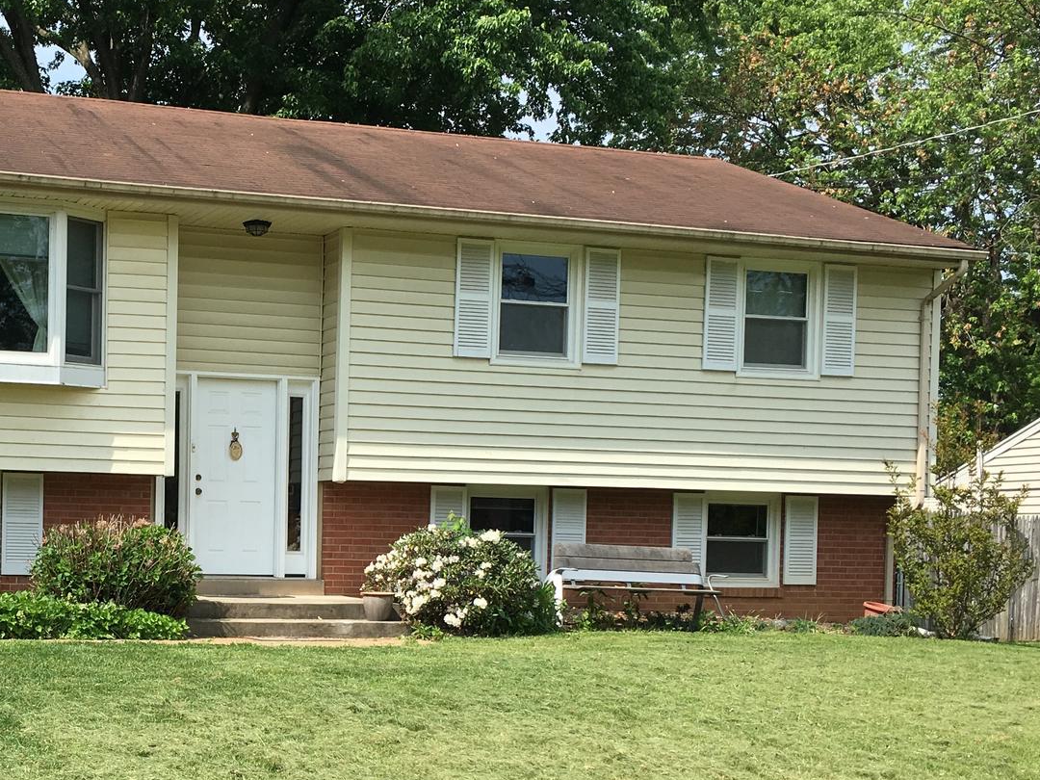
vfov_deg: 26.2
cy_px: 590
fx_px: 1652
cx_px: 185
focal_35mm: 55
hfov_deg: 33.7
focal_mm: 4.15
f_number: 2.2
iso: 25
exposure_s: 1/1479
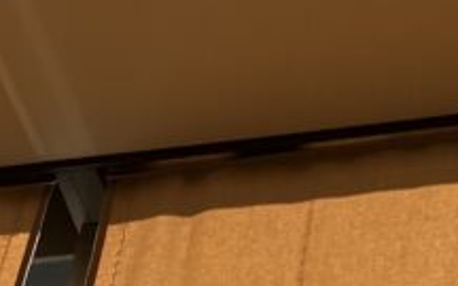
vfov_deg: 7.3
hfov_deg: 14.5
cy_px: 1066
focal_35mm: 141
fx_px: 1760
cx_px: 490
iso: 32
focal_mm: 3.99
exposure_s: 1/558
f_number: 1.8
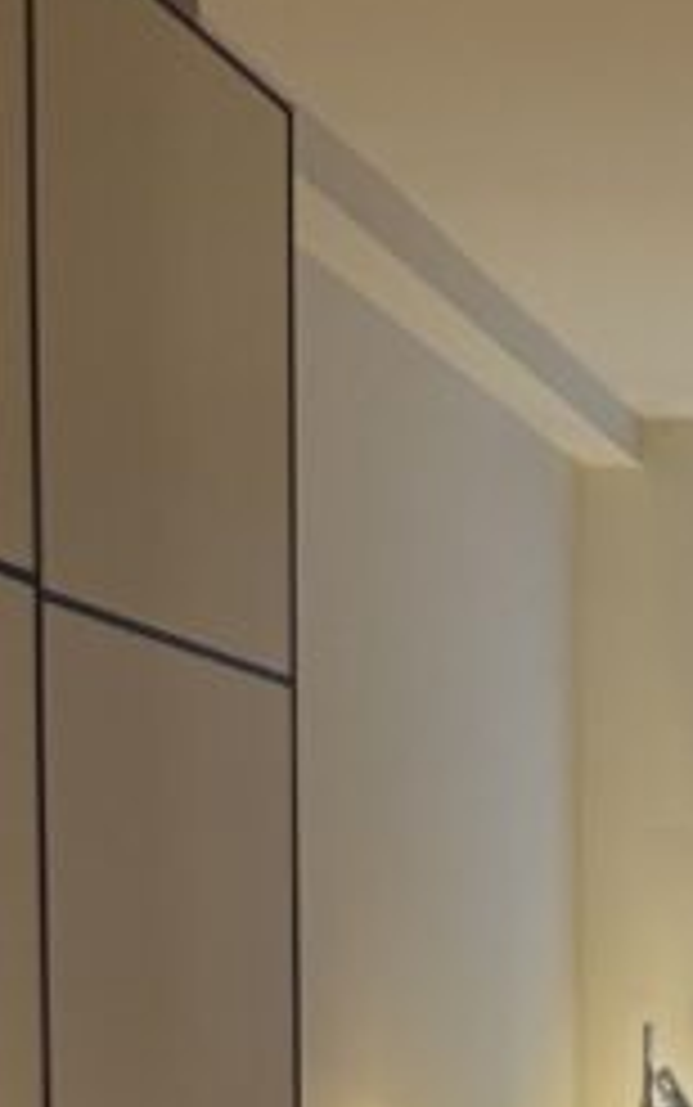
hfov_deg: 10.6
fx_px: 3199
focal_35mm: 106
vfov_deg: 18.4
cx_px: 1652
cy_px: 1408
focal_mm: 6.76
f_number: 1.78
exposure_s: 1/50
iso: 125
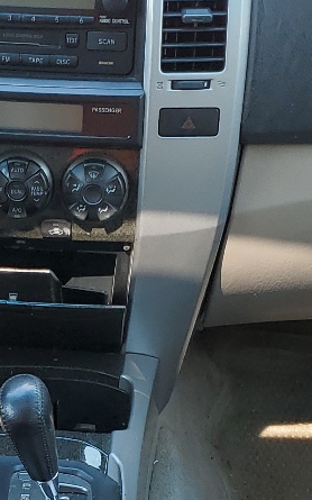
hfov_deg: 13.0
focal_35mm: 99
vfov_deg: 20.4
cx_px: -4
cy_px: 485
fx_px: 1347
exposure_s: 1/179
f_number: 1.5
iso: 50
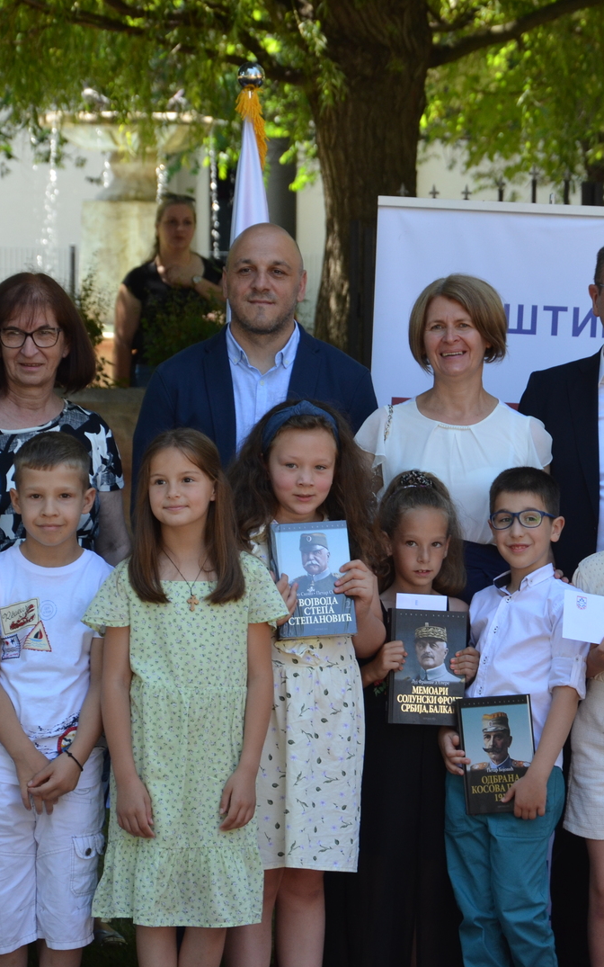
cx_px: 490
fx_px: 5609
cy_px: 485
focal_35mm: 213
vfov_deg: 9.8
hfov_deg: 6.2
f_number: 5.6
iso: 400
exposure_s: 1/250
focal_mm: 92
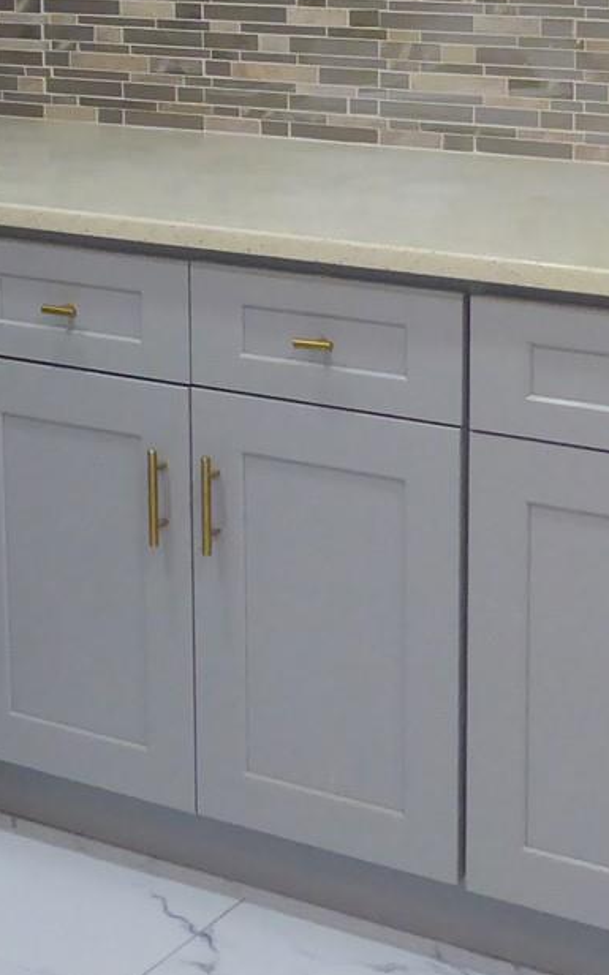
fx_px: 2340
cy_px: 202
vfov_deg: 23.2
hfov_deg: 14.7
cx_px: 68
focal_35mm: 88
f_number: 3.3
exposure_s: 1/50
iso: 400
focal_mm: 4.3
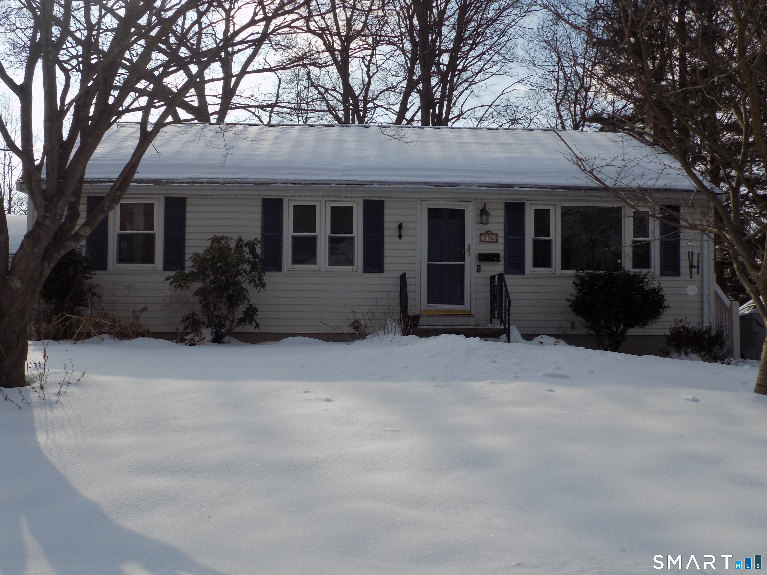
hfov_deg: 54.0
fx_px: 753
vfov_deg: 41.8
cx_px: 384
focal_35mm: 34
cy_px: 288
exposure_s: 1/1500
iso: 80
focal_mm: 6.1
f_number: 3.4
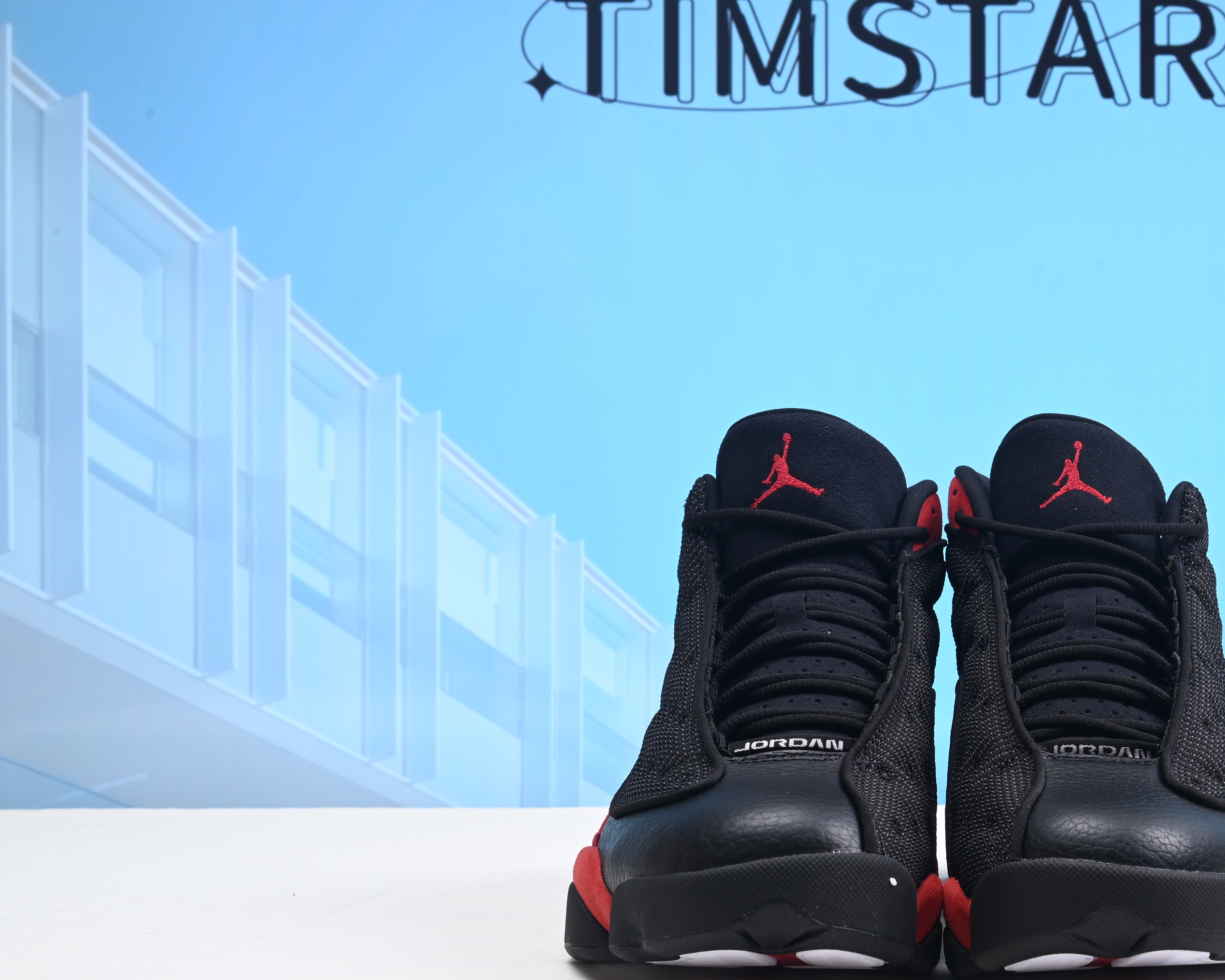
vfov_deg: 27.1
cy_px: 574
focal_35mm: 56
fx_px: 2030
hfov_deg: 32.7
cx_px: 964
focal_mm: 37
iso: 100
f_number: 16
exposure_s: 1/2
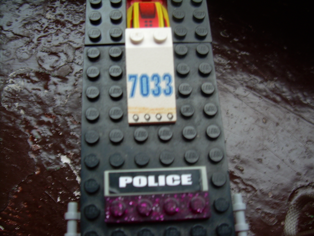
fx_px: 345
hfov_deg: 49.0
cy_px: 118
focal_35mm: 38
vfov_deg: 37.7
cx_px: 157
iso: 50
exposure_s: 1/10.4
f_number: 2.8
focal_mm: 6.3
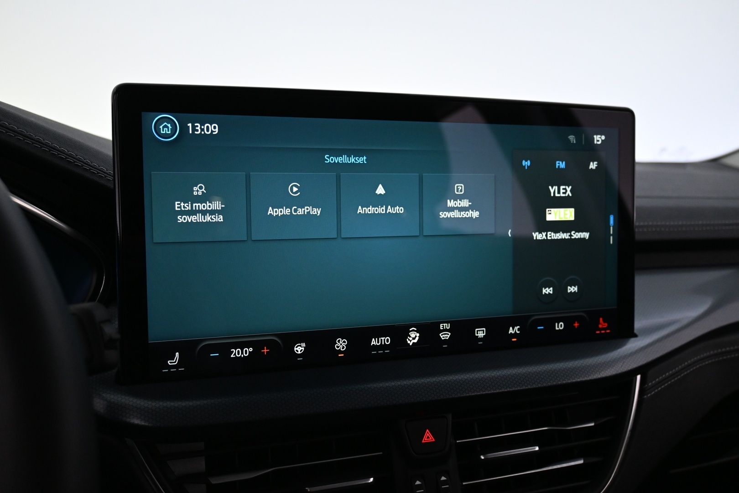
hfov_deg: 58.3
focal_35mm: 32
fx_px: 662
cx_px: 370
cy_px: 246
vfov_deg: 40.8
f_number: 4
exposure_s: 1/30
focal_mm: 21.5
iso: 1400
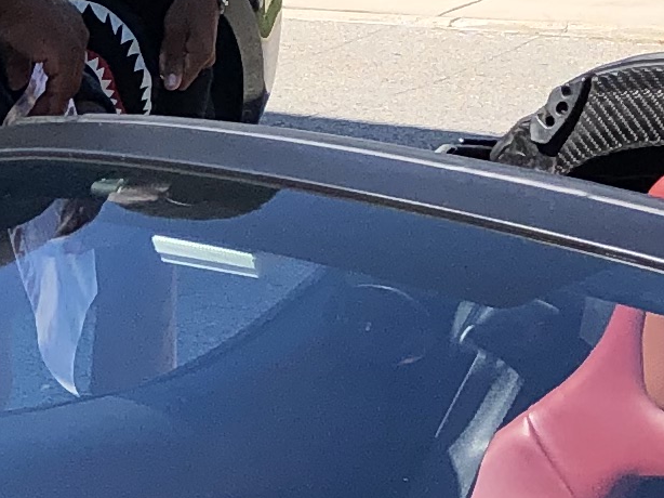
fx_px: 3528
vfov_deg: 8.1
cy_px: 224
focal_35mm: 184
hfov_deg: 10.4
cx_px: -347
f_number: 1.8
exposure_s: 1/1548
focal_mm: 3.99
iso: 20
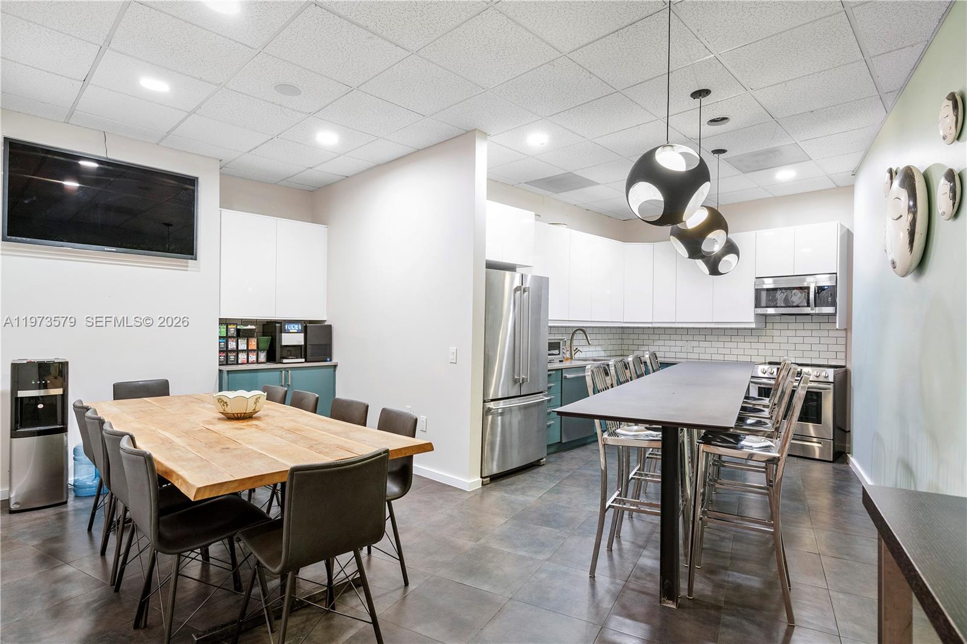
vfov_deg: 67.4
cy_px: 322
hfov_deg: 90.0
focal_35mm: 18
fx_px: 483
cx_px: 484
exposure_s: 1/6
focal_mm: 18
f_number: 8
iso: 640
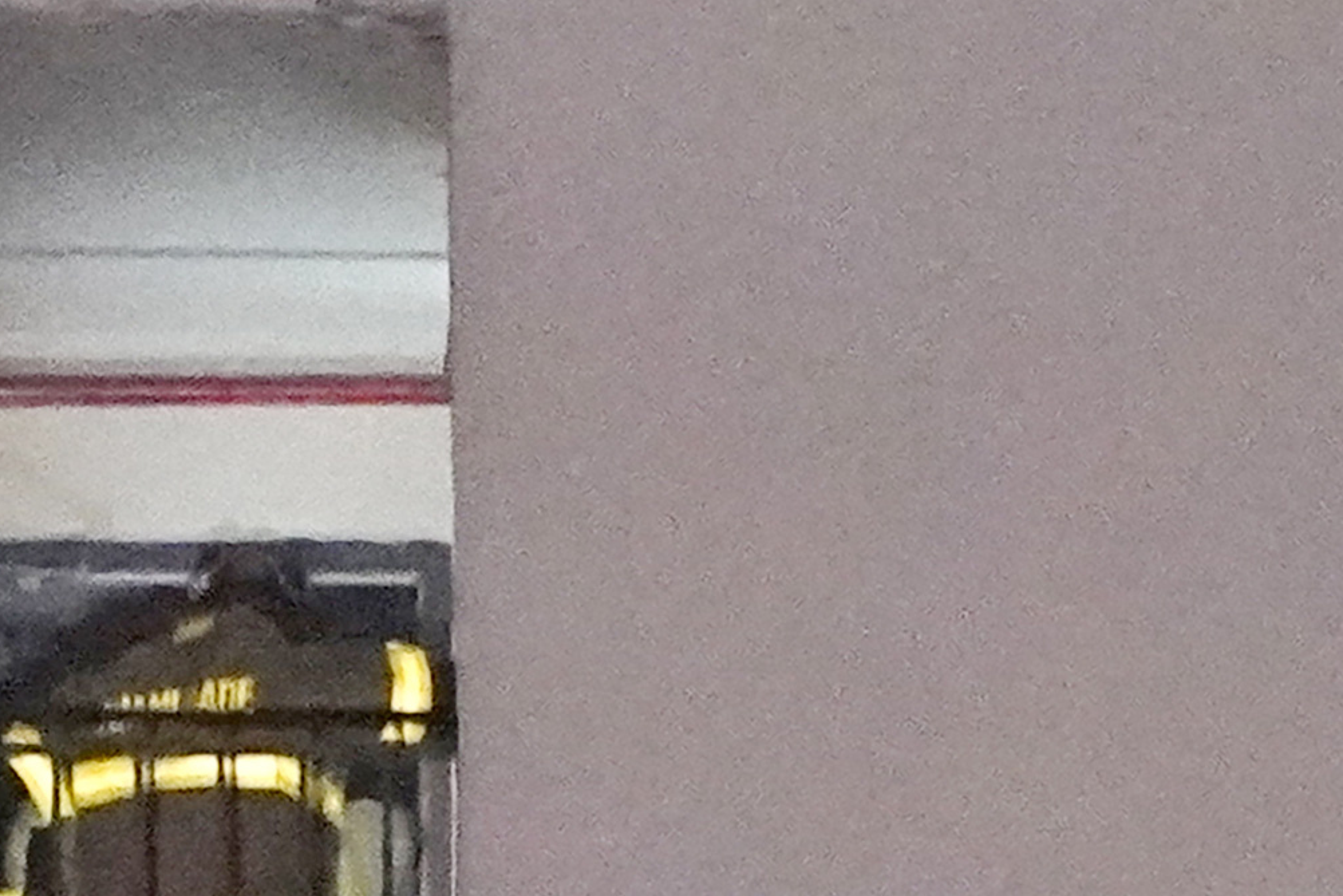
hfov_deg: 1.4
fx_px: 54433
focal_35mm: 1459
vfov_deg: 0.9
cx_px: -28
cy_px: 735
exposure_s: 1/160
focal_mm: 244
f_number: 5.6
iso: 25600
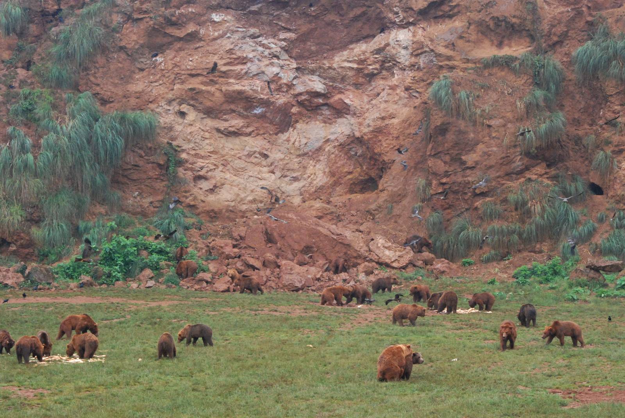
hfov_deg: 19.4
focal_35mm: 105
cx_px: 312
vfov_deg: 13.1
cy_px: 209
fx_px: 1825
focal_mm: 70
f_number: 6.3
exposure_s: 1/640
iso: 1600
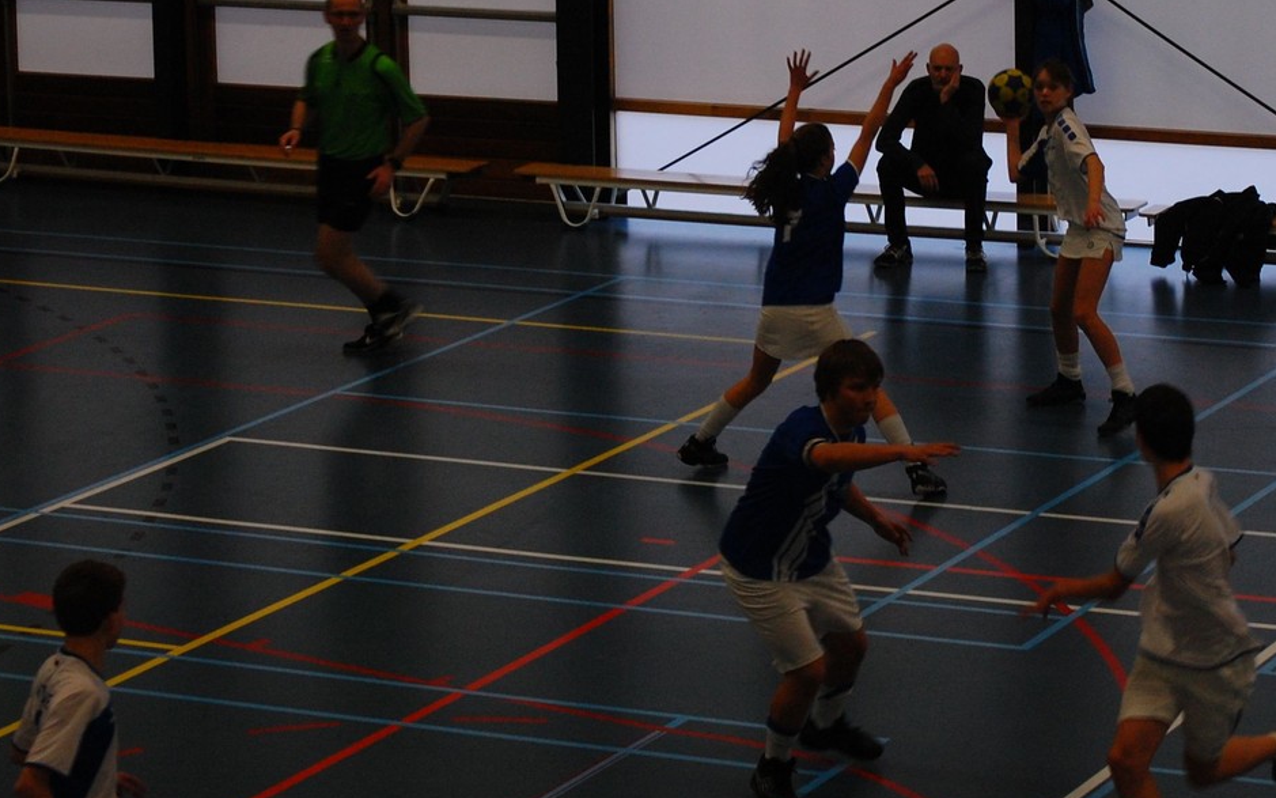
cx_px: 678
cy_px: 405
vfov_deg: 14.3
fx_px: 3184
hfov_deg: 22.7
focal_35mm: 92
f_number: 5.6
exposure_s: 1/125
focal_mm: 55
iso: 800
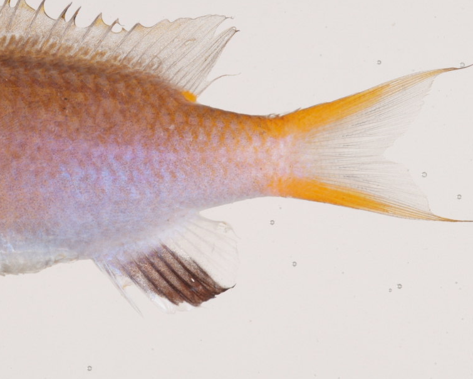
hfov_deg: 6.8
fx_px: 3962
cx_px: 87
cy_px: 134
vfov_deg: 5.5
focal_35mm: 283
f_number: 27
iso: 100
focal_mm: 105
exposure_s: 1/60
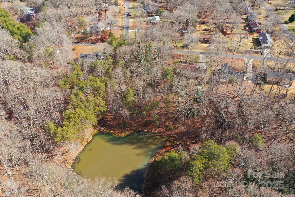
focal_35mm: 28
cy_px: 98
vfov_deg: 46.4
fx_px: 229
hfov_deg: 65.5
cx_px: 148
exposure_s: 1/200
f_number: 4.5
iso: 100
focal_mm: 10.26
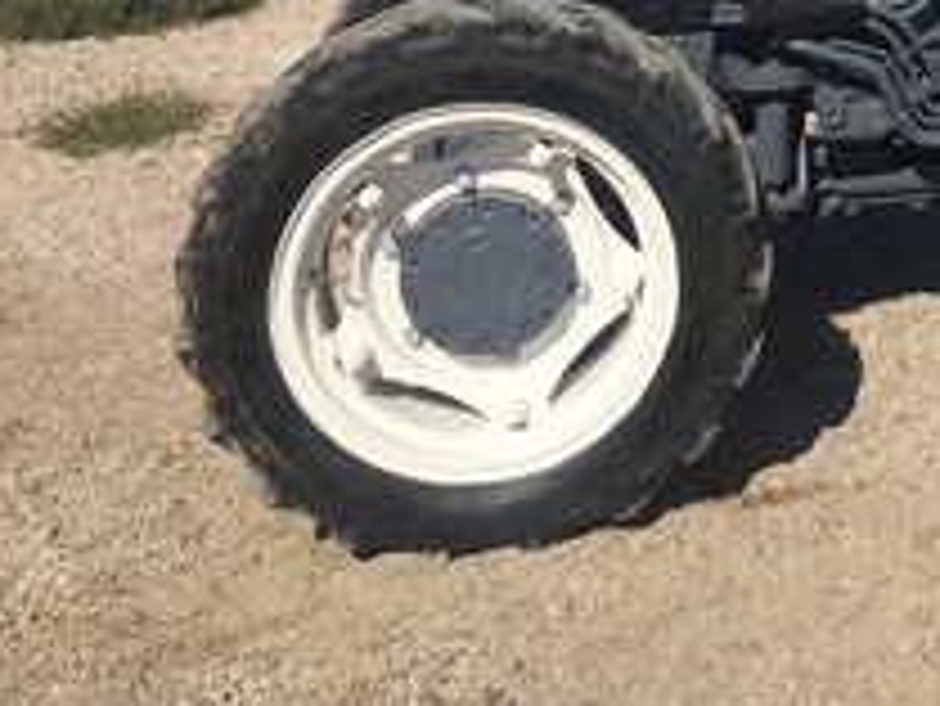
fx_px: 2065
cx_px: 1185
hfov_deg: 23.1
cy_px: -153
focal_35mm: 76
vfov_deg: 18.4
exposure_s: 1/2564
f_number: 2.2
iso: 25
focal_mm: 4.15
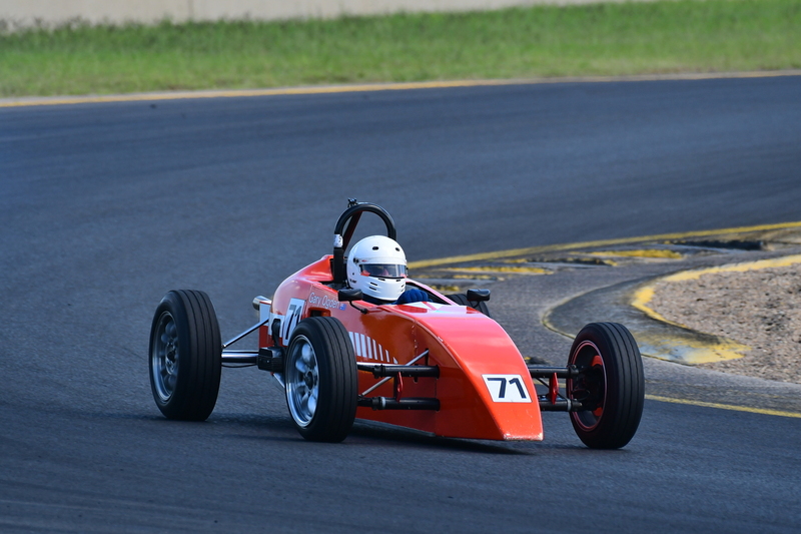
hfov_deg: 2.8
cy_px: 267
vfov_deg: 1.8
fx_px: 16683
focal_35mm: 750
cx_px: 400
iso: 500
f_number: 7.1
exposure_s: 1/640
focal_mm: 500
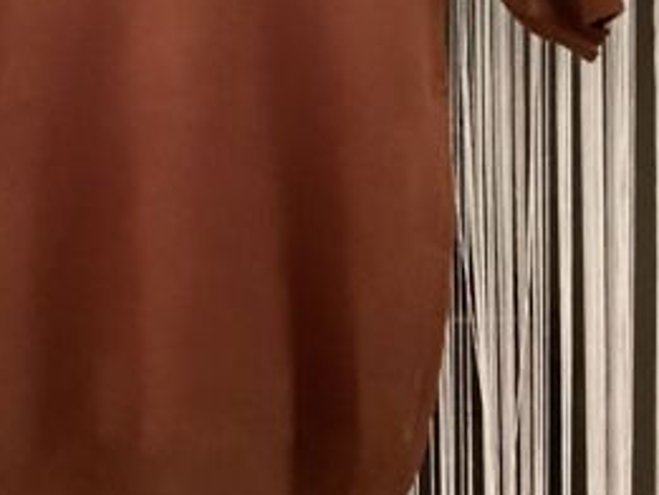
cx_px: 151
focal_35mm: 57
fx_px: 1086
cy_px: 116
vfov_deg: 25.3
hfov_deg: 33.0
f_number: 2.4
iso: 640
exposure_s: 1/30
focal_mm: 3.3
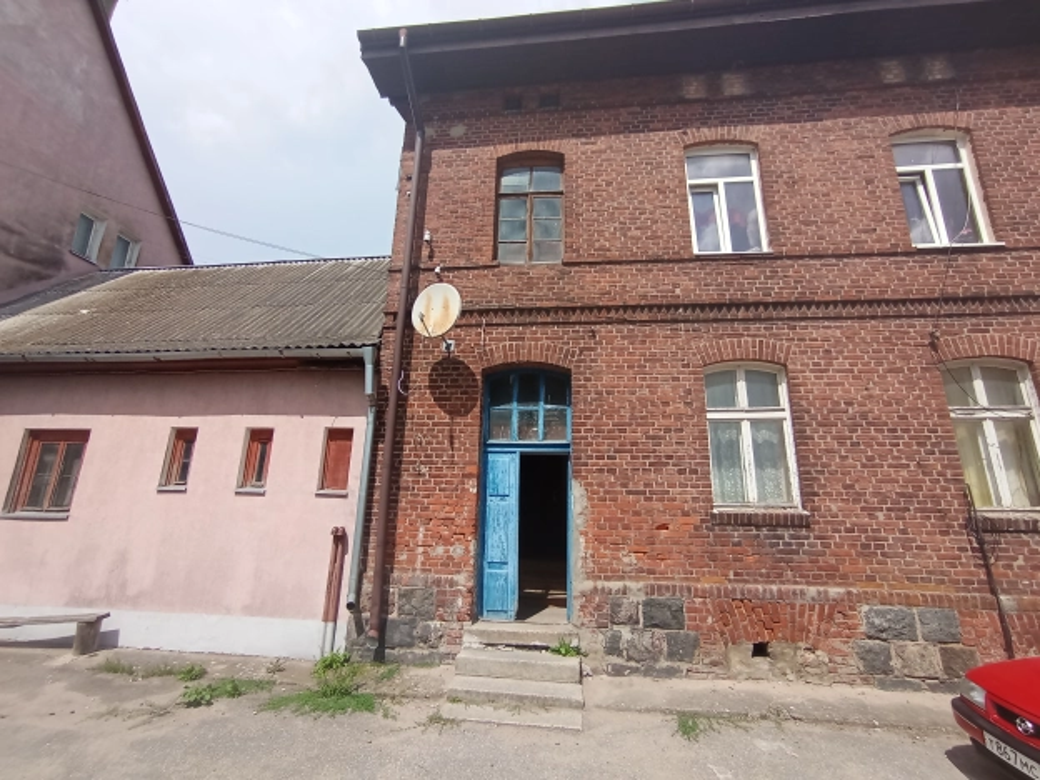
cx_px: 520
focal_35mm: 16
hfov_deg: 94.5
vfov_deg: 78.1
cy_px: 390
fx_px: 481
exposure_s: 1/1577
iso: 50
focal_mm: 1.65
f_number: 2.2
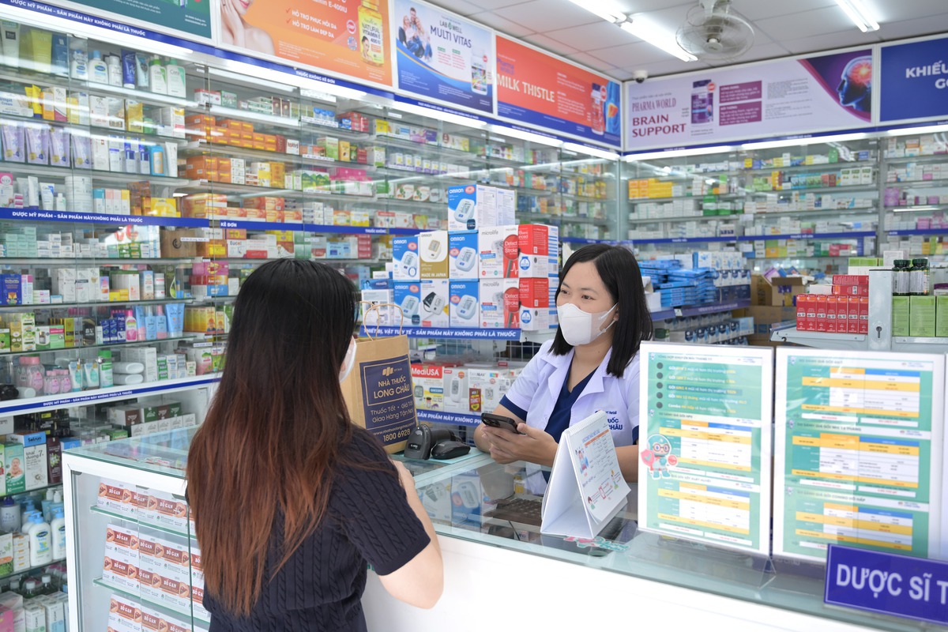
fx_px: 829
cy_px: 316
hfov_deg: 59.5
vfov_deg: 41.7
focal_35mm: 32
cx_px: 474
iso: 250
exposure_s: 1/160
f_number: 4
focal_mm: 31.5
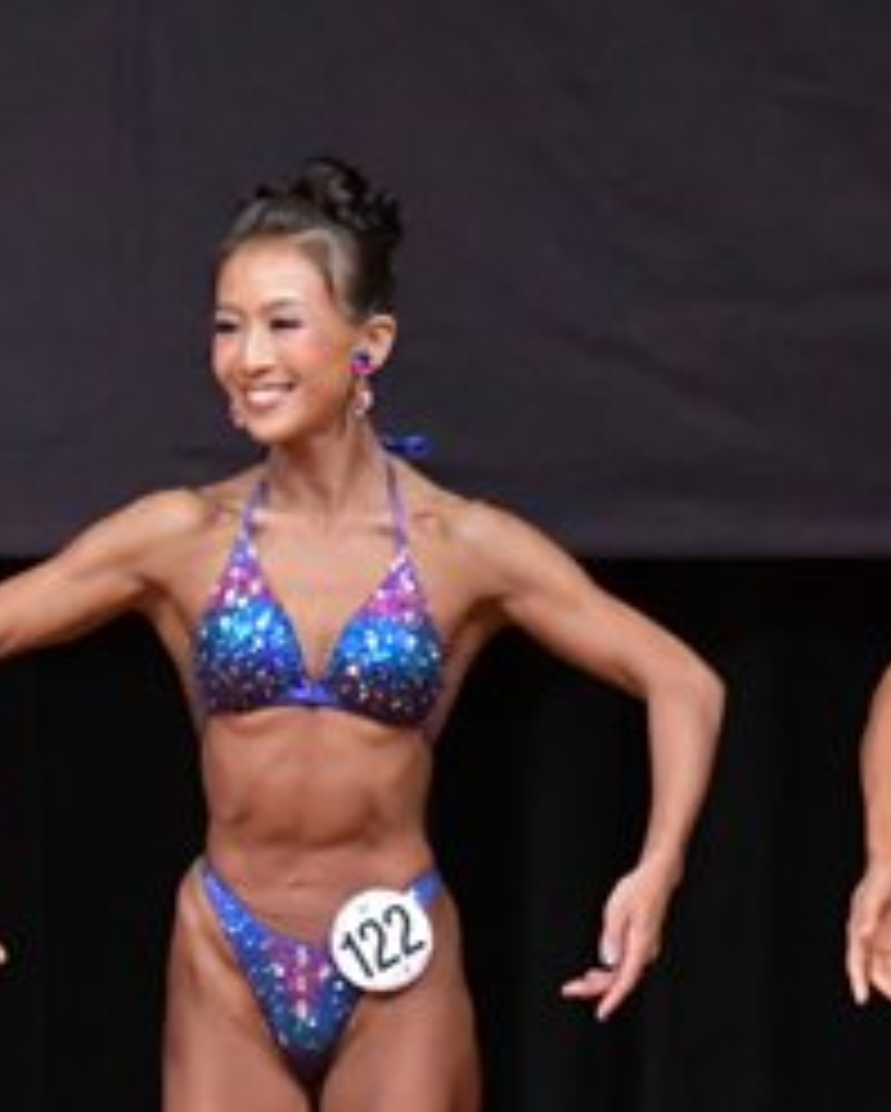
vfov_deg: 2.6
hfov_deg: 2.1
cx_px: -308
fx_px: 24692
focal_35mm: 750
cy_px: 923
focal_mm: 170
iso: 5000
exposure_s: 1/400
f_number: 5.6
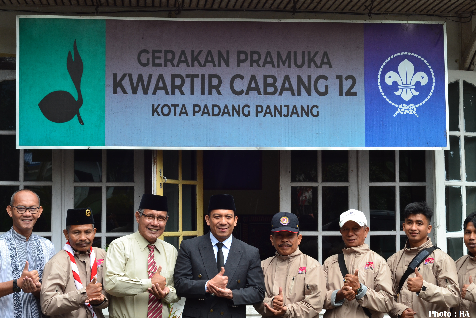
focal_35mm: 75
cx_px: 238
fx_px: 992
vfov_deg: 18.2
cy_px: 159
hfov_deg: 27.0
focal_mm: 50
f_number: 9
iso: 400
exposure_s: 1/125
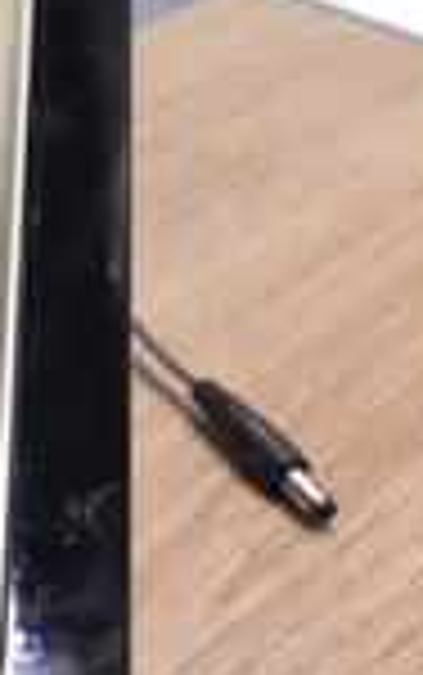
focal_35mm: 108
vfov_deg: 18.8
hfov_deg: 10.2
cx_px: -666
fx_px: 1988
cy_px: 32
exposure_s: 1/50
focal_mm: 3.99
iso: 25
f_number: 1.8
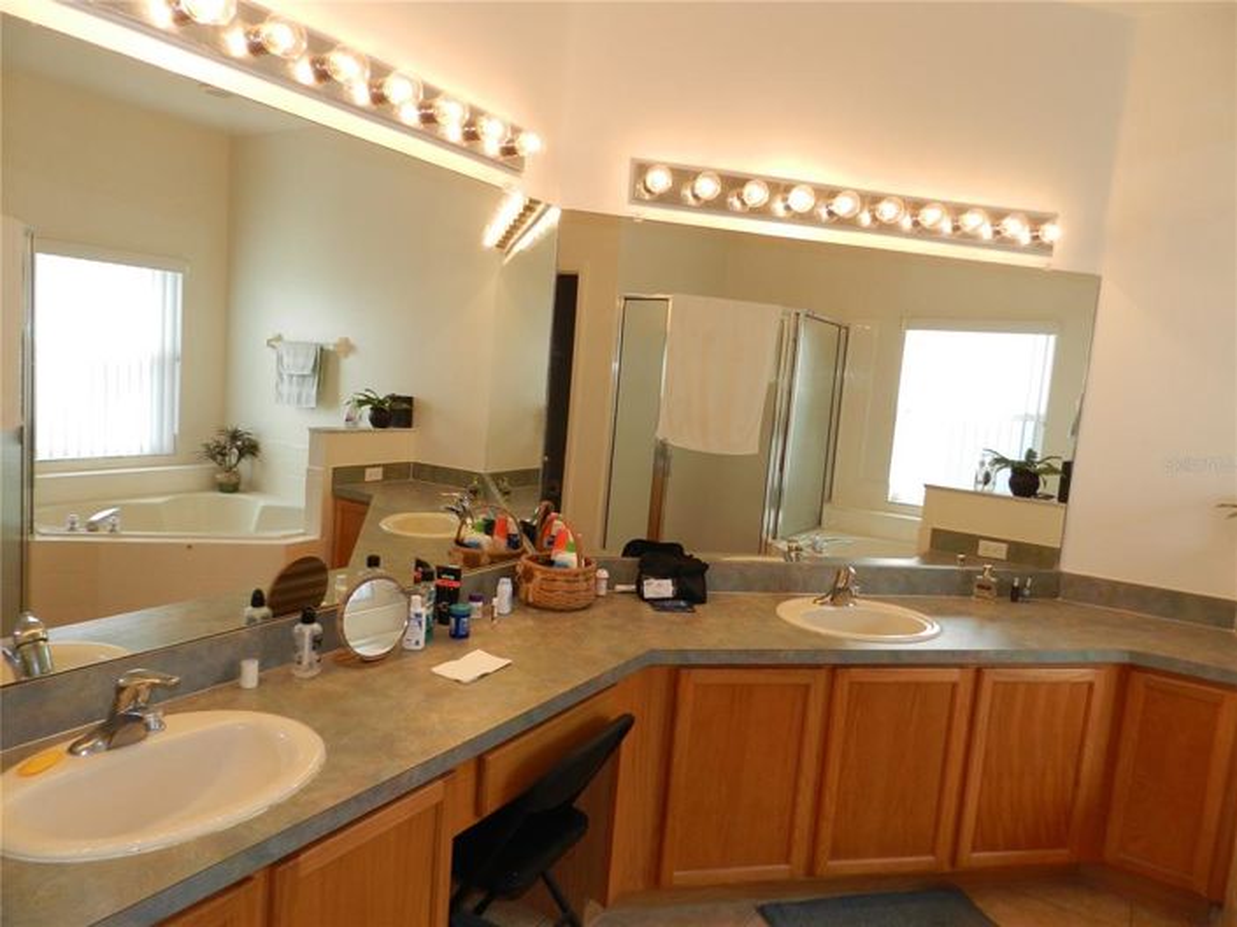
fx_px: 821
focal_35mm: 23
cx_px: 618
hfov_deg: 74.0
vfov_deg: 58.8
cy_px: 464
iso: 160
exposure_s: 1/60
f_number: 3.4
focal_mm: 4
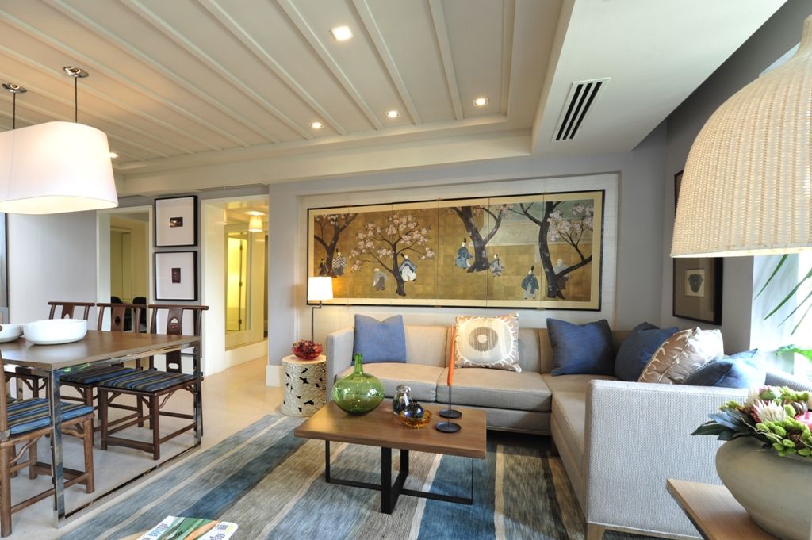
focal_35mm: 14
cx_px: 406
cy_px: 270
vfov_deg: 81.1
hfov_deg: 104.3
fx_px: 316
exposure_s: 1.3
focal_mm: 14
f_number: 16
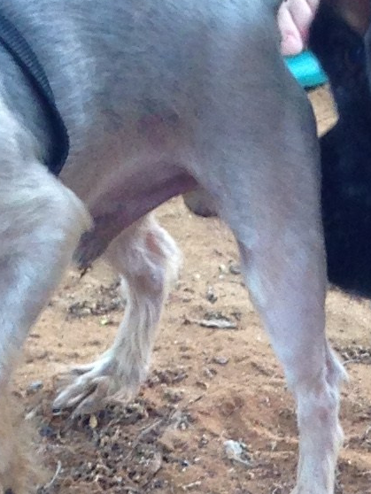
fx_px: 2756
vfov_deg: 9.9
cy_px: 795
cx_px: 465
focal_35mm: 193
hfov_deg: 7.6
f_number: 2.4
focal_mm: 4.12
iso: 80
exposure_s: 1/120
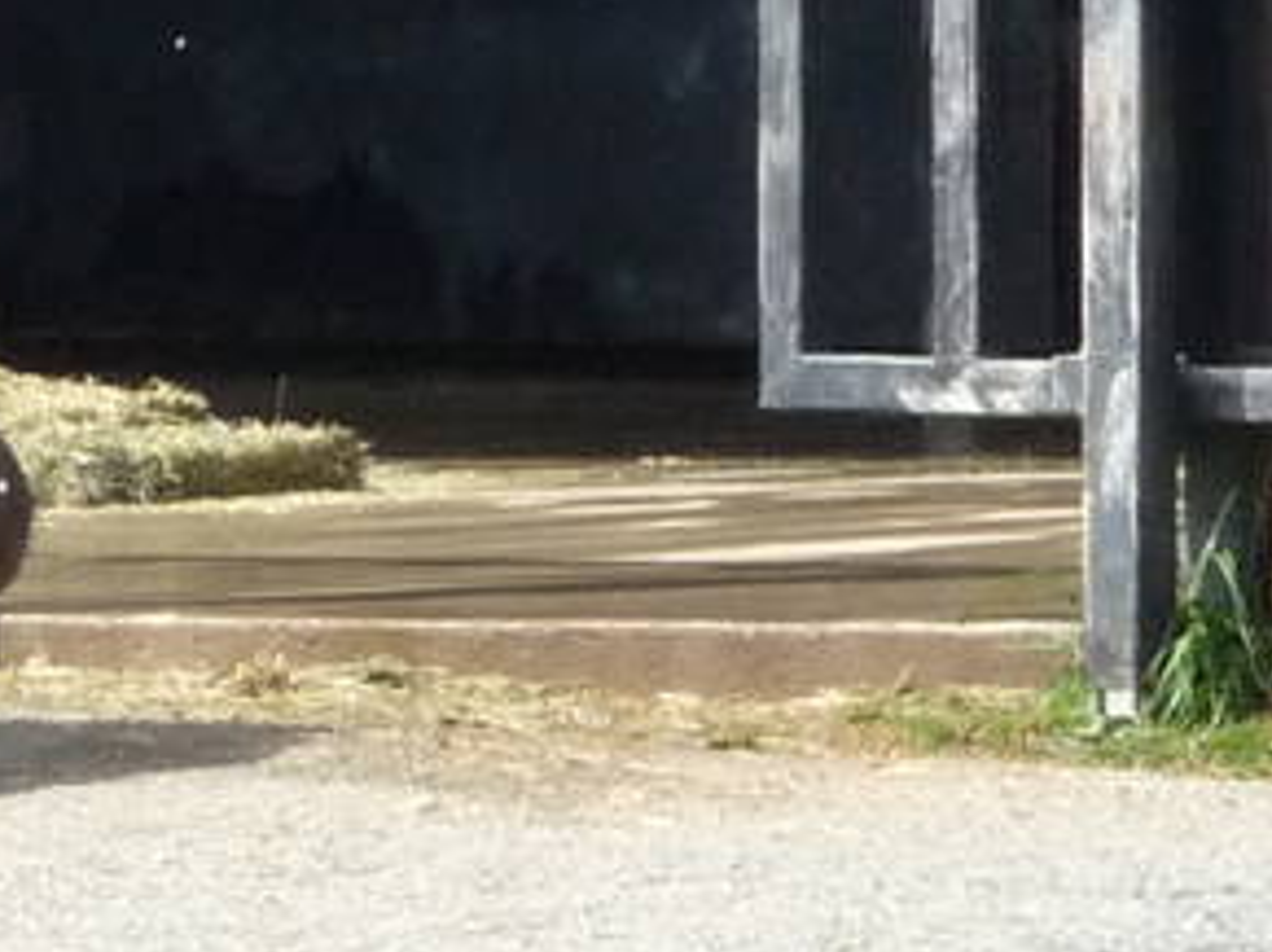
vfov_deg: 1.0
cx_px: 439
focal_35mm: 1546
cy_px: 57
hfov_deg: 1.3
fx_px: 56762
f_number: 4.9
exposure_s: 1/500
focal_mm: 47
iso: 250
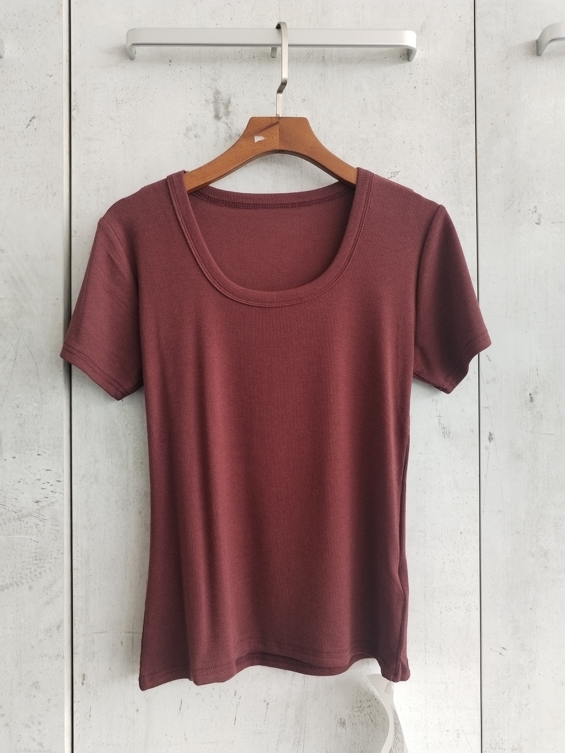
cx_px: 282
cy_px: 376
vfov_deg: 61.7
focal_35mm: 29
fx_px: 631
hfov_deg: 48.2
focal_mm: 4.75
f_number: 1.8
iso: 199
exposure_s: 1/100
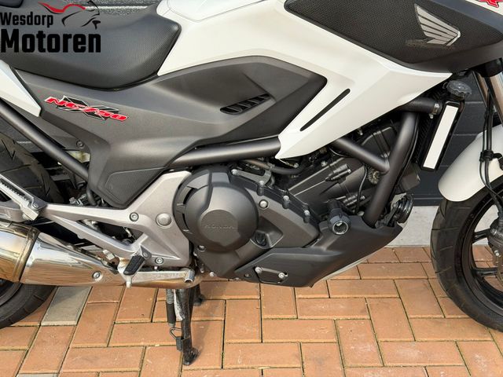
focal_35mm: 48
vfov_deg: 30.3
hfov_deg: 39.7
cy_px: 188
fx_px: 697
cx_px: 252
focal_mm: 6.76
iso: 80
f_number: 1.78
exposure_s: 1/939
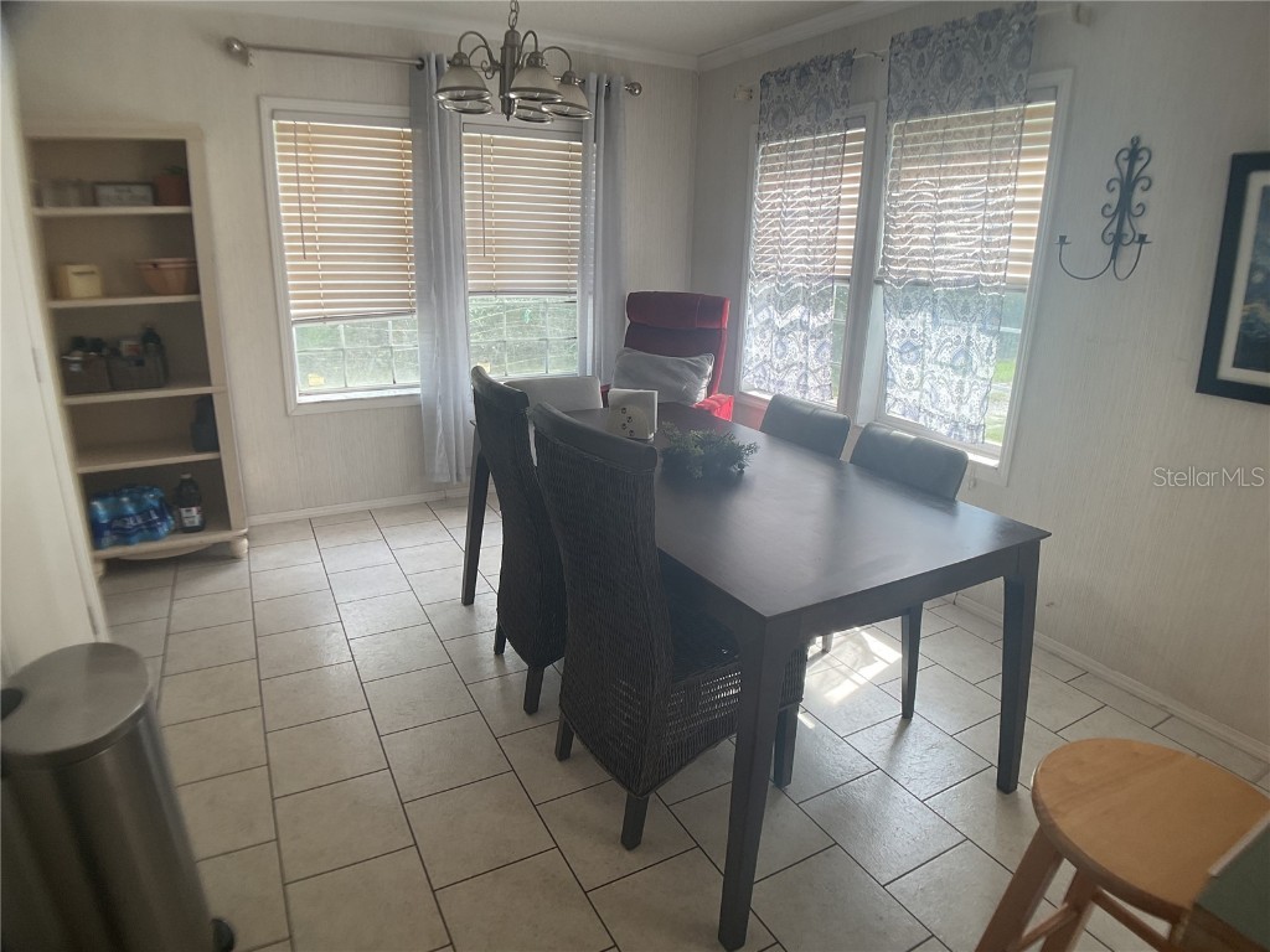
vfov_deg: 48.2
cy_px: 476
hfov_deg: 61.7
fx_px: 1064
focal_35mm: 29
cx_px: 635
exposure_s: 1/120
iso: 32
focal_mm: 3
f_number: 1.8
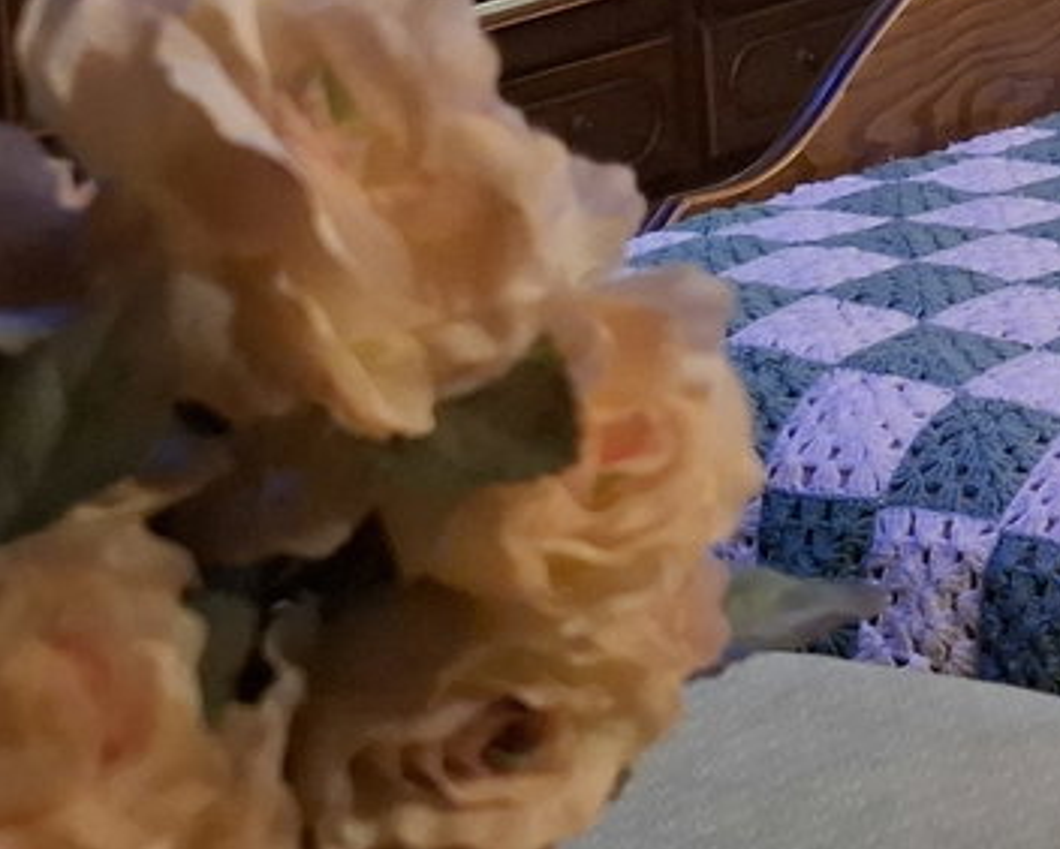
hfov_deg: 17.9
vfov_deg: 14.6
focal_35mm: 102
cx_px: 1247
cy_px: -211
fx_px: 3202
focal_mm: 5.54
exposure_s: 1/24
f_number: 1.8
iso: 640
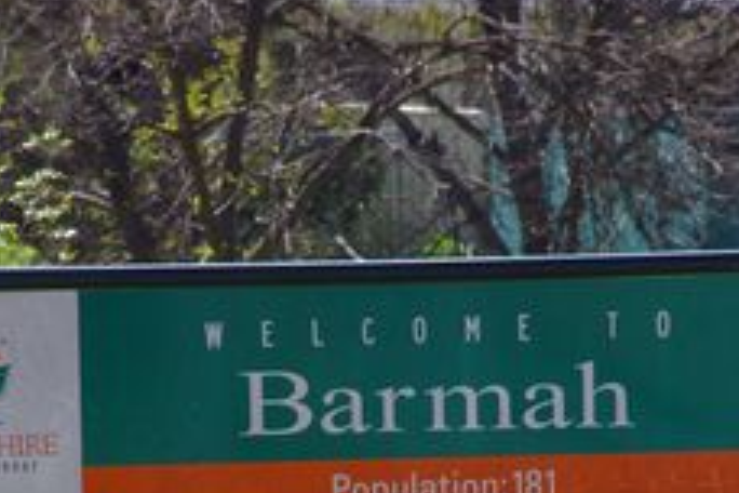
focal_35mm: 618
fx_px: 12685
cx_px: 370
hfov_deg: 3.3
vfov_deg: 2.2
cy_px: 495
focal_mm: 200
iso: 400
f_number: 11
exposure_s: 1/250
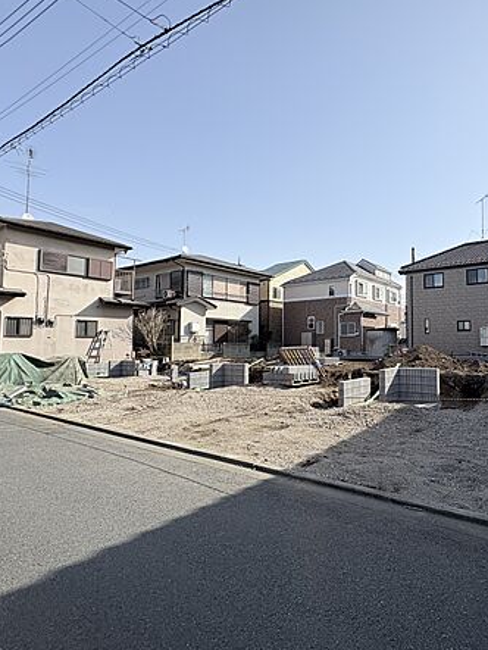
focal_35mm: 19
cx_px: 381
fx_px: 357
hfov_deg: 63.6
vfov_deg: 84.6
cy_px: 322
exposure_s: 1/2028
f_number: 2.2
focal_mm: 2.22
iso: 50
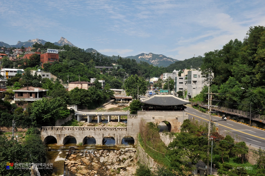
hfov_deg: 58.8
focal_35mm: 32
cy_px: 88
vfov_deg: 41.0
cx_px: 132
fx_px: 235
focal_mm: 32
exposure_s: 1/100
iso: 200
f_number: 22
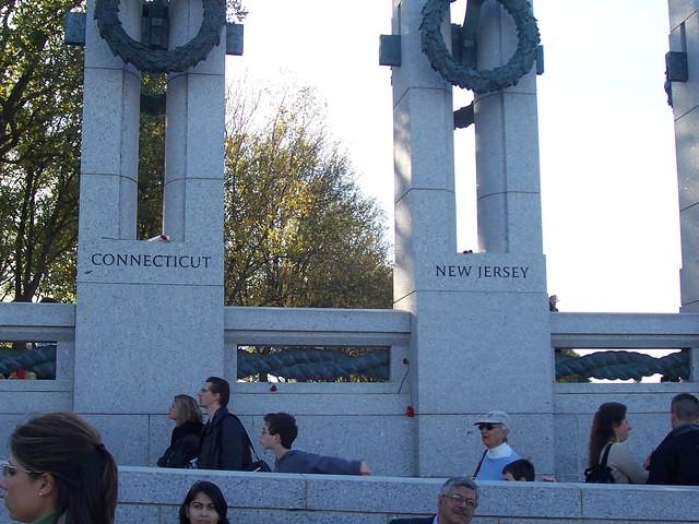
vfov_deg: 25.7
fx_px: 1151
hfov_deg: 33.8
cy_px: 262
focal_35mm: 57
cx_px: 350
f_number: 3.4
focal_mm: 8.6
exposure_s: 1/350
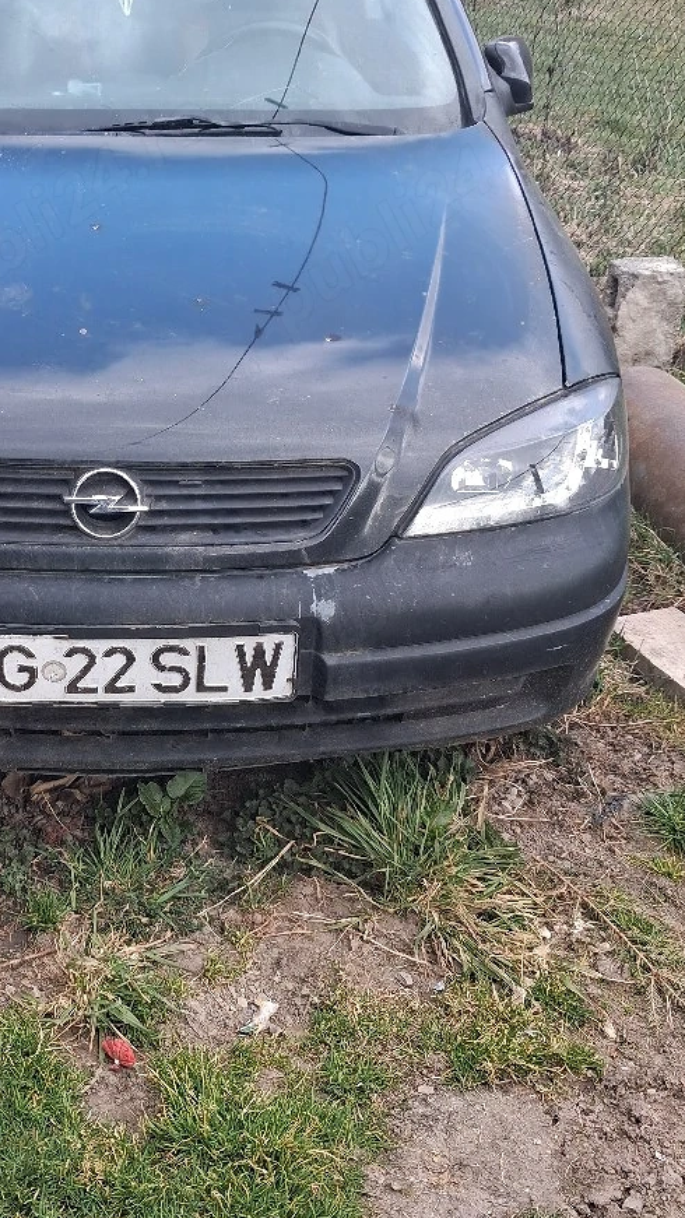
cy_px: 633
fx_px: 1453
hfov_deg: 26.1
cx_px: 150
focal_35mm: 45
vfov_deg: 45.5
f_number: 1.8
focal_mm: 4
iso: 50
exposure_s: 1/120
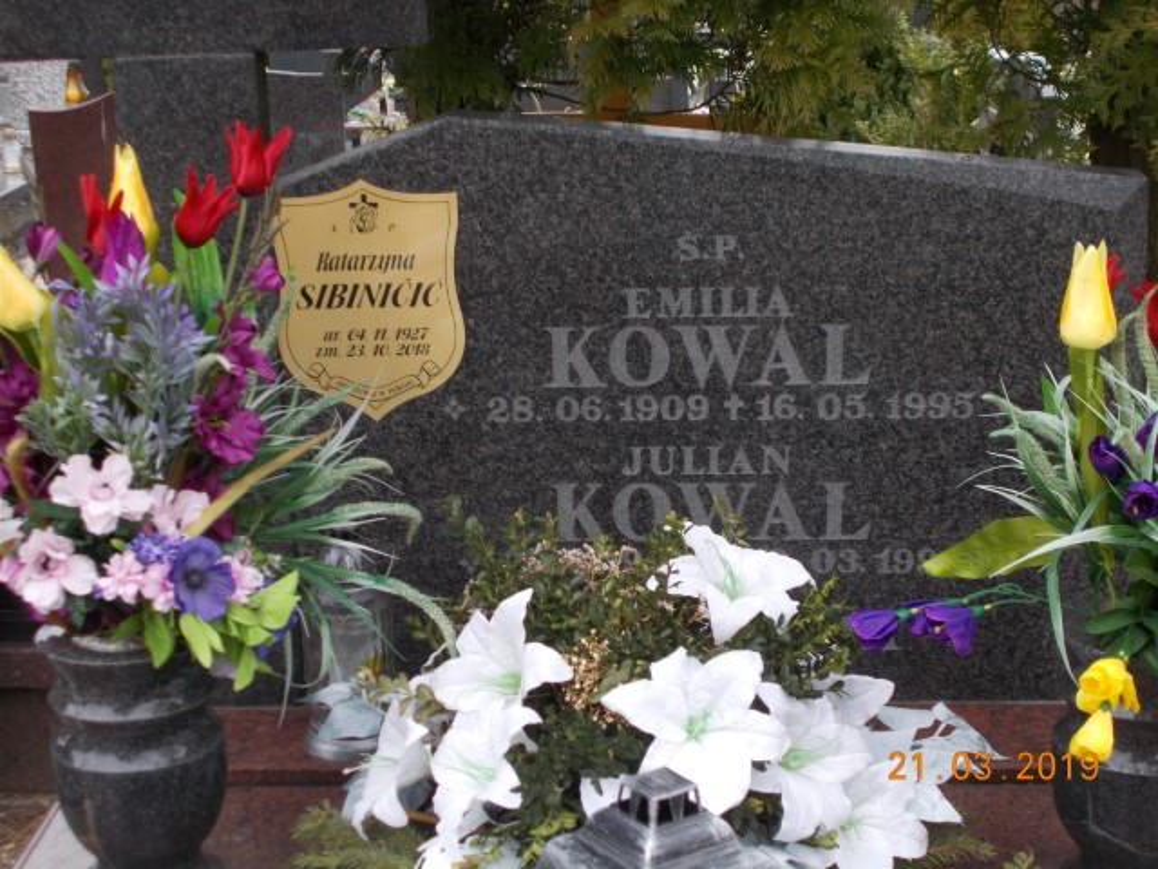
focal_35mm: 66
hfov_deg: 29.4
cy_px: 434
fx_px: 2208
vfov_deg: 22.3
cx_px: 579
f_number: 5.3
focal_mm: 11.8
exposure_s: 1/60
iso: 80
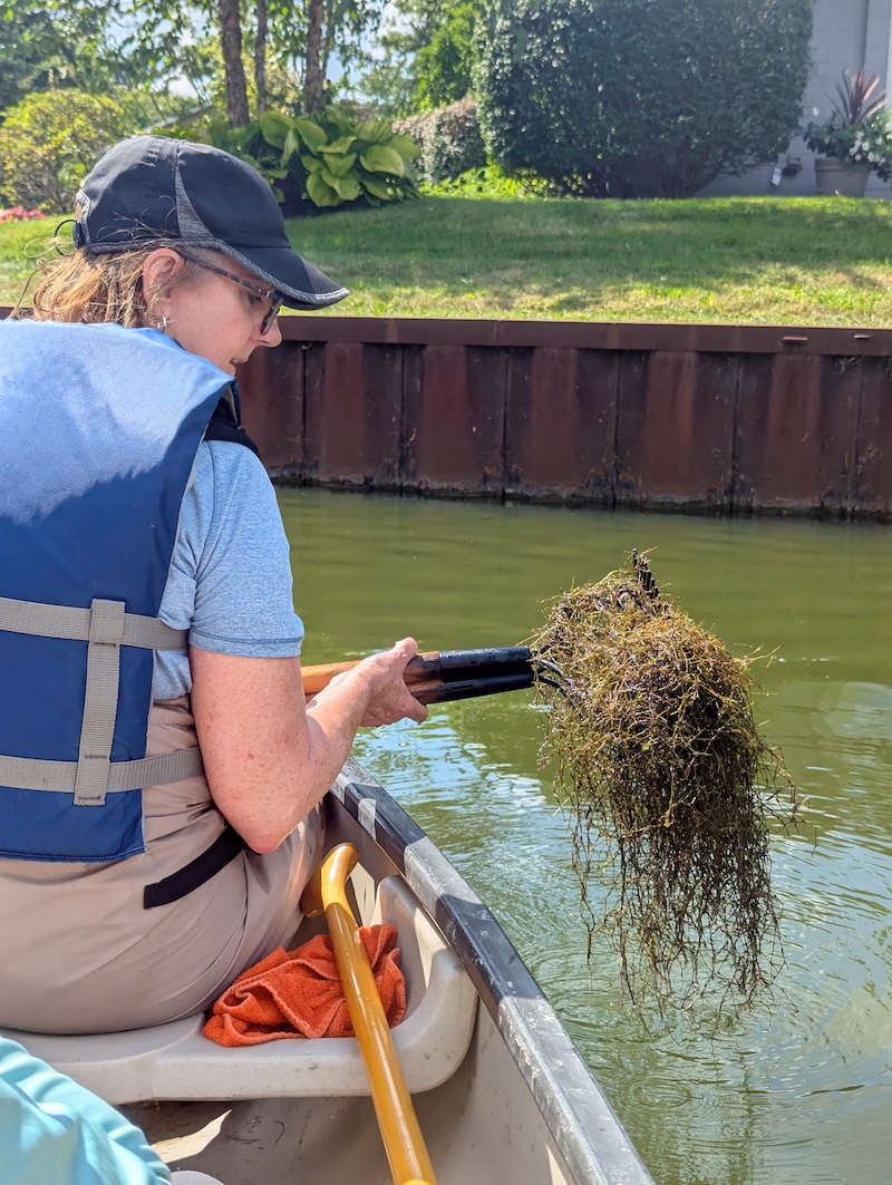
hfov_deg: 30.3
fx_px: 1646
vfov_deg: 39.6
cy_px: 592
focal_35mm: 48
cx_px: 446
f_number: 1.85
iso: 41
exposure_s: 1/1309
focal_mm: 6.81
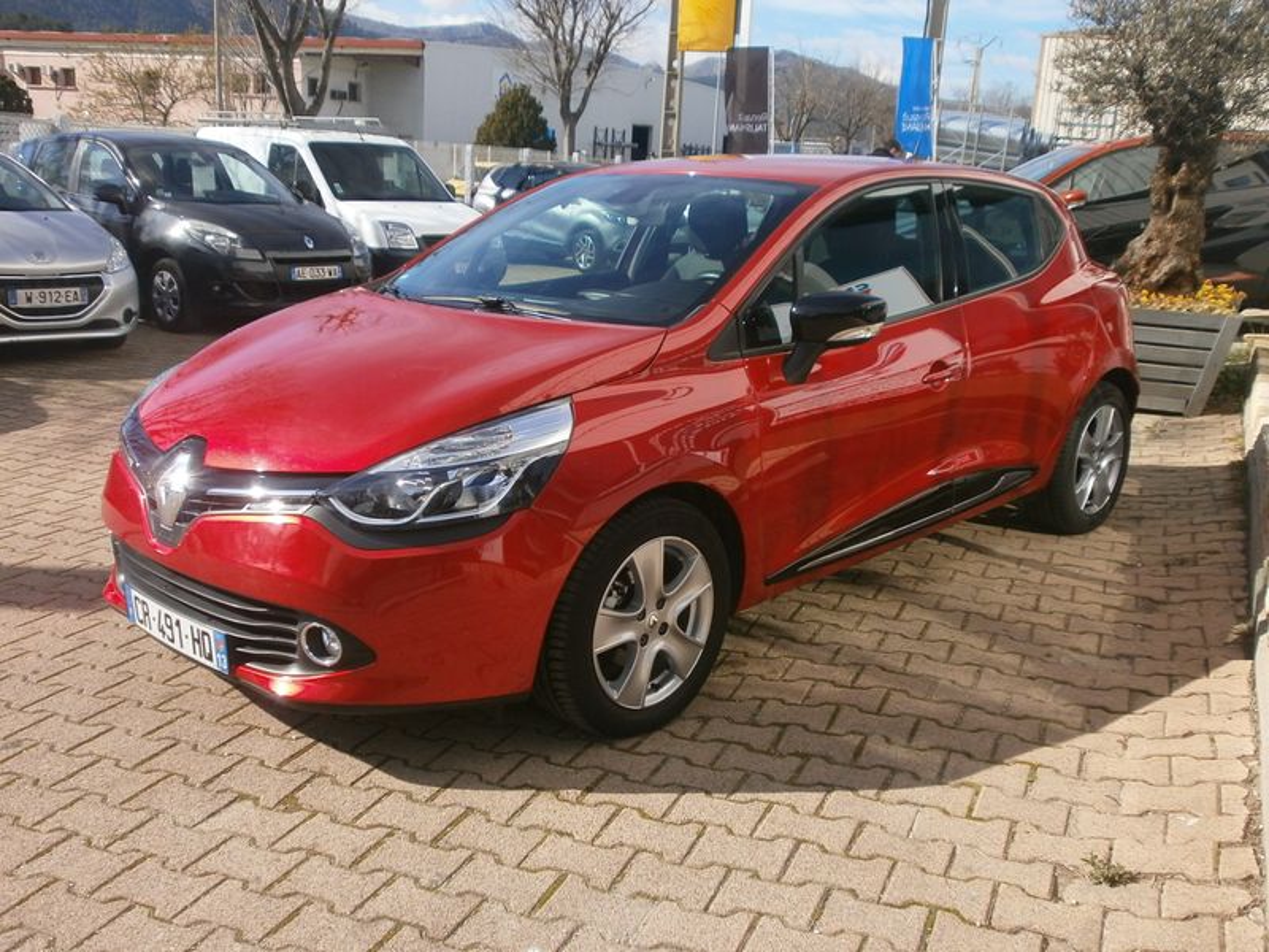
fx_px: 1173
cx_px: 634
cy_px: 476
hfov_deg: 56.8
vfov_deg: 44.2
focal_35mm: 32
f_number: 3.1
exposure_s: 1/1000
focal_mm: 5.8
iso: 100
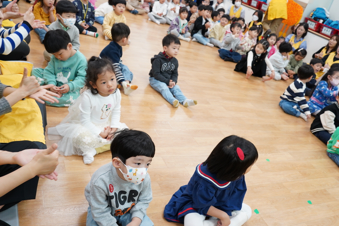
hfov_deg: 58.7
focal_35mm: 32
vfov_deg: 41.1
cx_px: 170
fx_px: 301
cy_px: 113
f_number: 5.6
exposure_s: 1/80
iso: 2500
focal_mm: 32
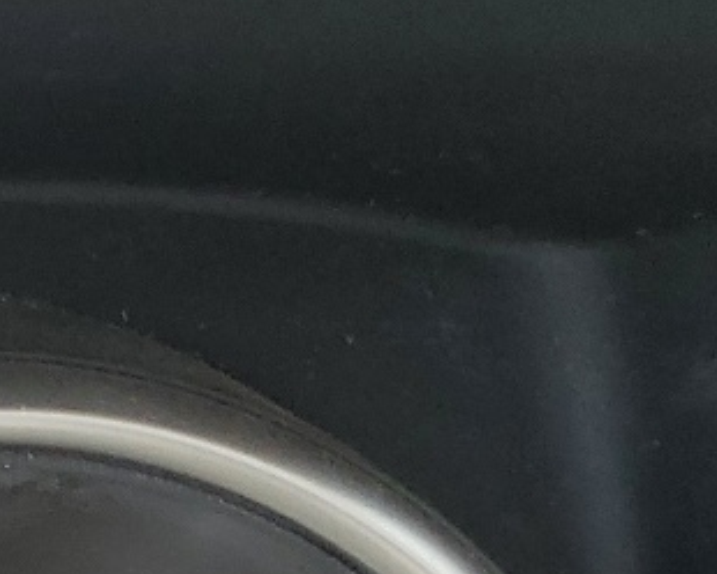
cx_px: -1006
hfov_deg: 11.9
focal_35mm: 131
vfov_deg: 11.3
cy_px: 886
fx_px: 2780
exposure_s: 1/130
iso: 50
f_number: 1.5
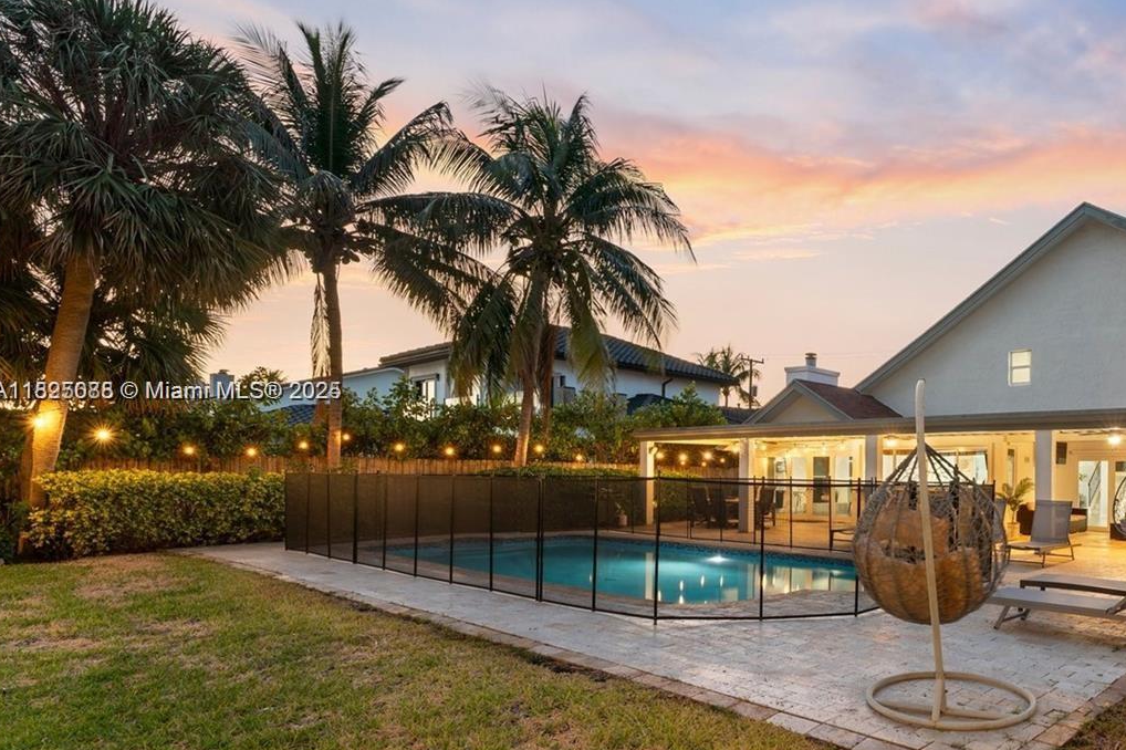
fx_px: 688
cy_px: 393
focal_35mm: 22
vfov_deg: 57.2
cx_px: 873
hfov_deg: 72.0
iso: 100
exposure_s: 15
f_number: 8
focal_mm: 14
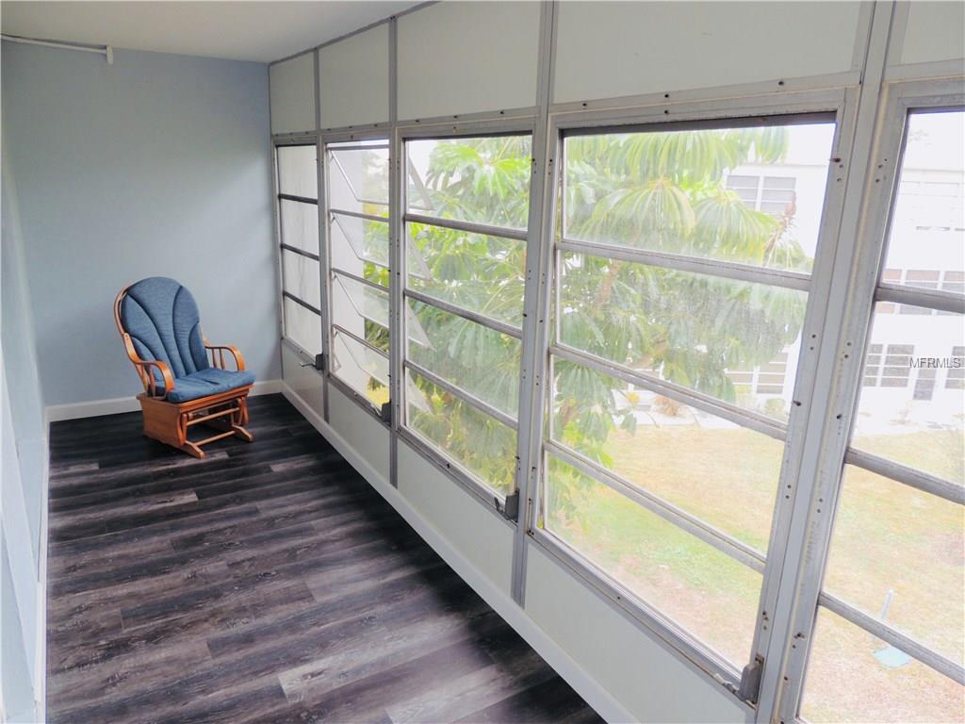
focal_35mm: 24
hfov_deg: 71.6
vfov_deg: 56.8
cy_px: 362
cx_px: 482
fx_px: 669
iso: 100
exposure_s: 1/60
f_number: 3
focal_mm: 4.3
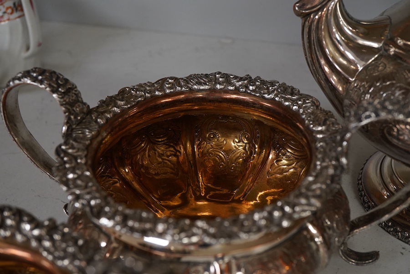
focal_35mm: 45
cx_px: 205
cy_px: 137
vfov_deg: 29.9
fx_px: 512
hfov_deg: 43.6
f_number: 9
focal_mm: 30
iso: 1250
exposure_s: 1/125
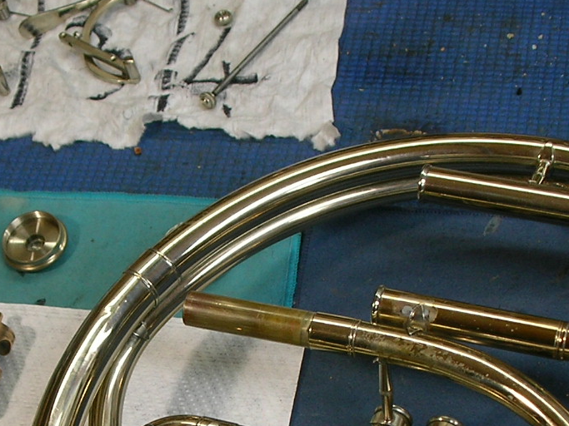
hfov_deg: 21.9
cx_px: 156
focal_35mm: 89
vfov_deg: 16.5
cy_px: 329
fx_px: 1463
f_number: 3.5
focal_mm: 5.8
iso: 50
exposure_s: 1/30.2
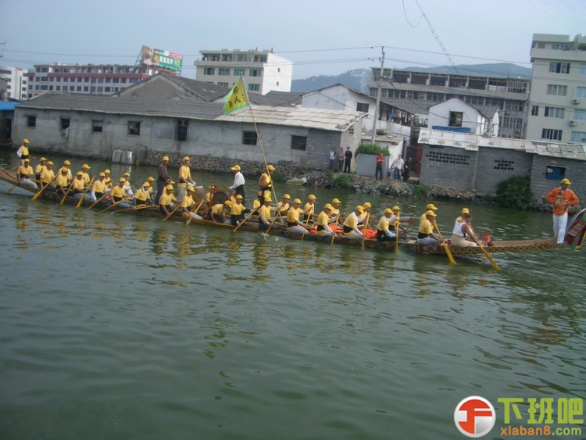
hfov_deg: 52.6
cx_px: 293
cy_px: 220
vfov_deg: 40.7
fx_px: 593
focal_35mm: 35
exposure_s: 1/400
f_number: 4.3
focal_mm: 5.8
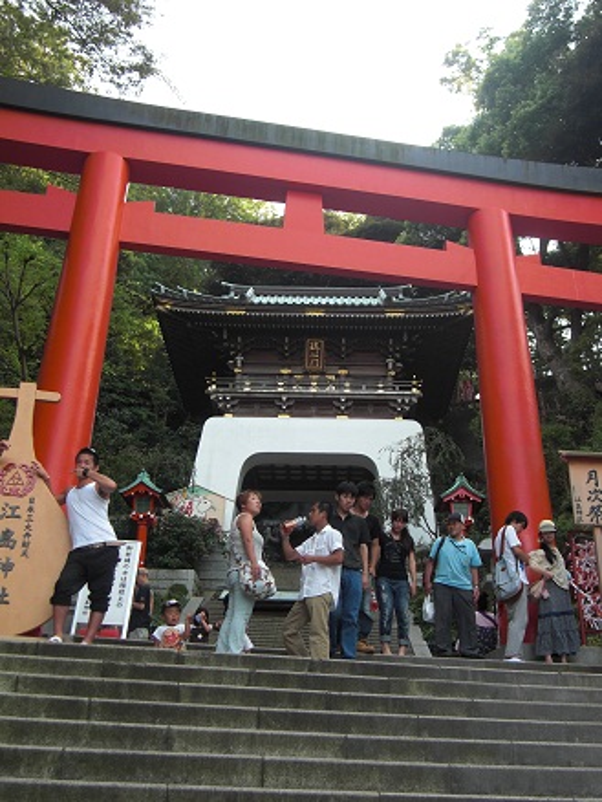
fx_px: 903
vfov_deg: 47.8
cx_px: 301
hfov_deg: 36.9
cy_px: 401
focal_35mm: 39
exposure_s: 1/80
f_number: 3
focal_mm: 6.9
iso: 50
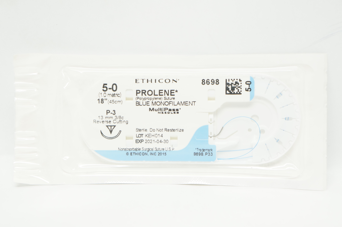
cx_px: 171
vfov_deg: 20.1
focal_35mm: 68
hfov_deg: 29.9
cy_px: 114
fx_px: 641
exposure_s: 1/125
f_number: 5.6
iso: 800
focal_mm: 45
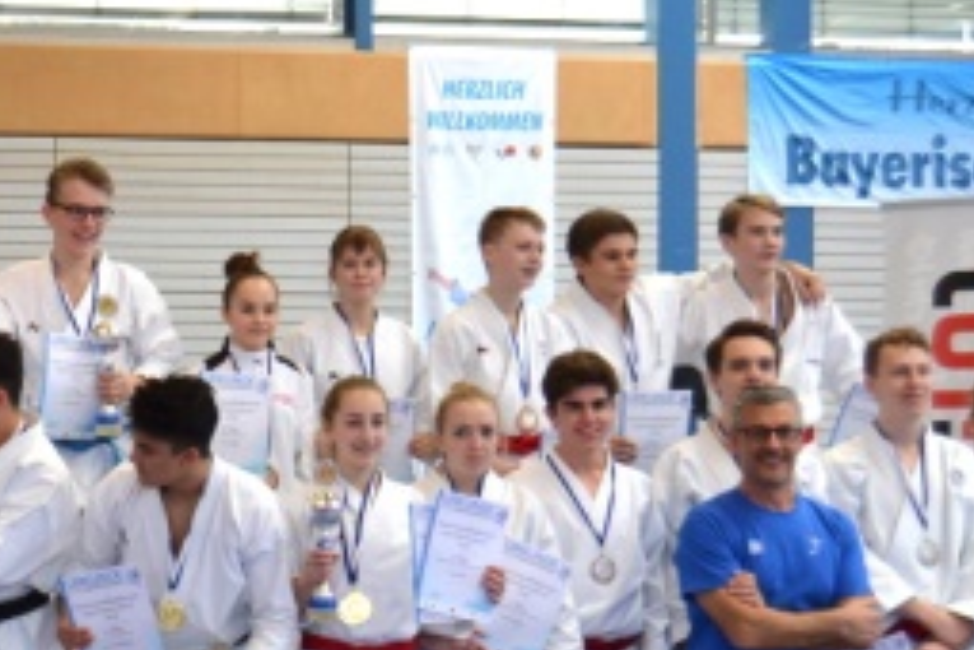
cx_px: -176
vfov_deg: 13.8
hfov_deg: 19.5
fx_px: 2678
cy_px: 419
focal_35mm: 99
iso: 400
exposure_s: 1/100
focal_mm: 24
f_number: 5
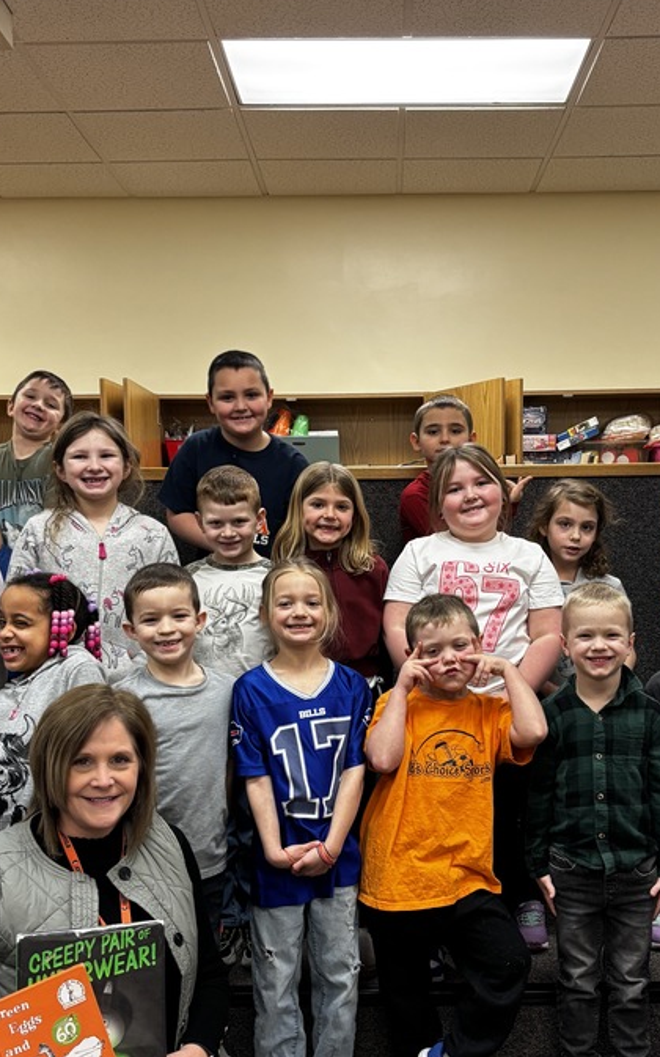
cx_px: 379
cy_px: 606
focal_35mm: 42
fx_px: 1209
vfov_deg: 47.1
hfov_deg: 30.5
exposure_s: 1/60
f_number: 1.6
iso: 160
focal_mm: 5.96
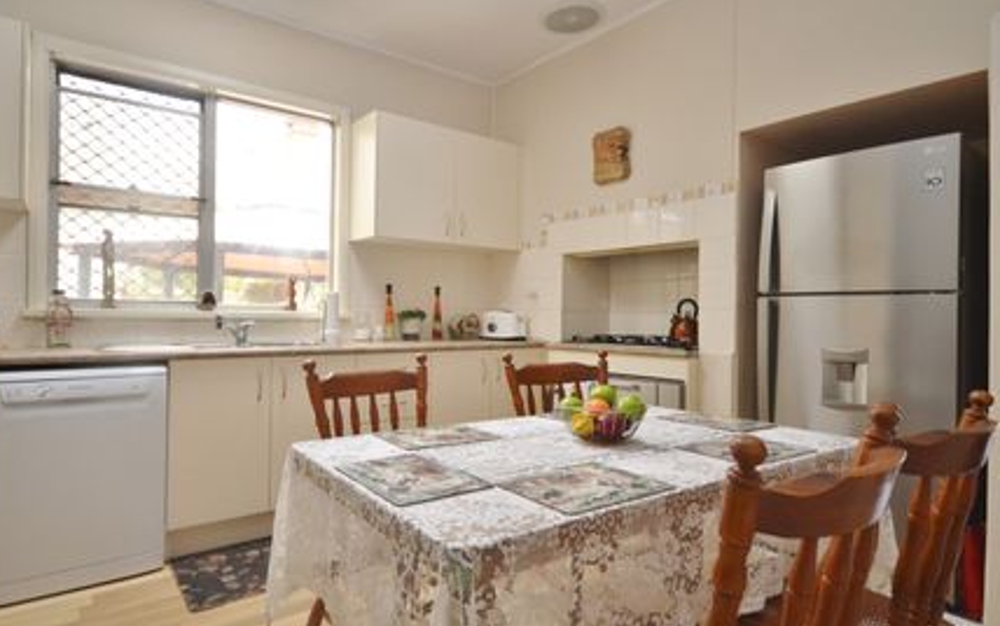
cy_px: 321
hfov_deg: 87.1
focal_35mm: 19
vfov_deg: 61.5
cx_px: 486
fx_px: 526
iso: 800
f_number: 4.2
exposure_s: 1/60
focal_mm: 11.5
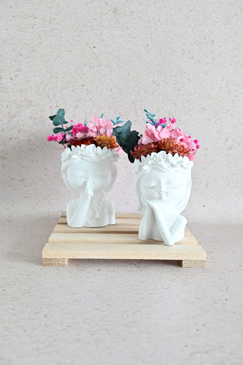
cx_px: 122
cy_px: 182
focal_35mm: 34
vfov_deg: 55.1
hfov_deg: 38.4
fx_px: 349
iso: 1600
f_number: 5
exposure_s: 1/60
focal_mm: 23
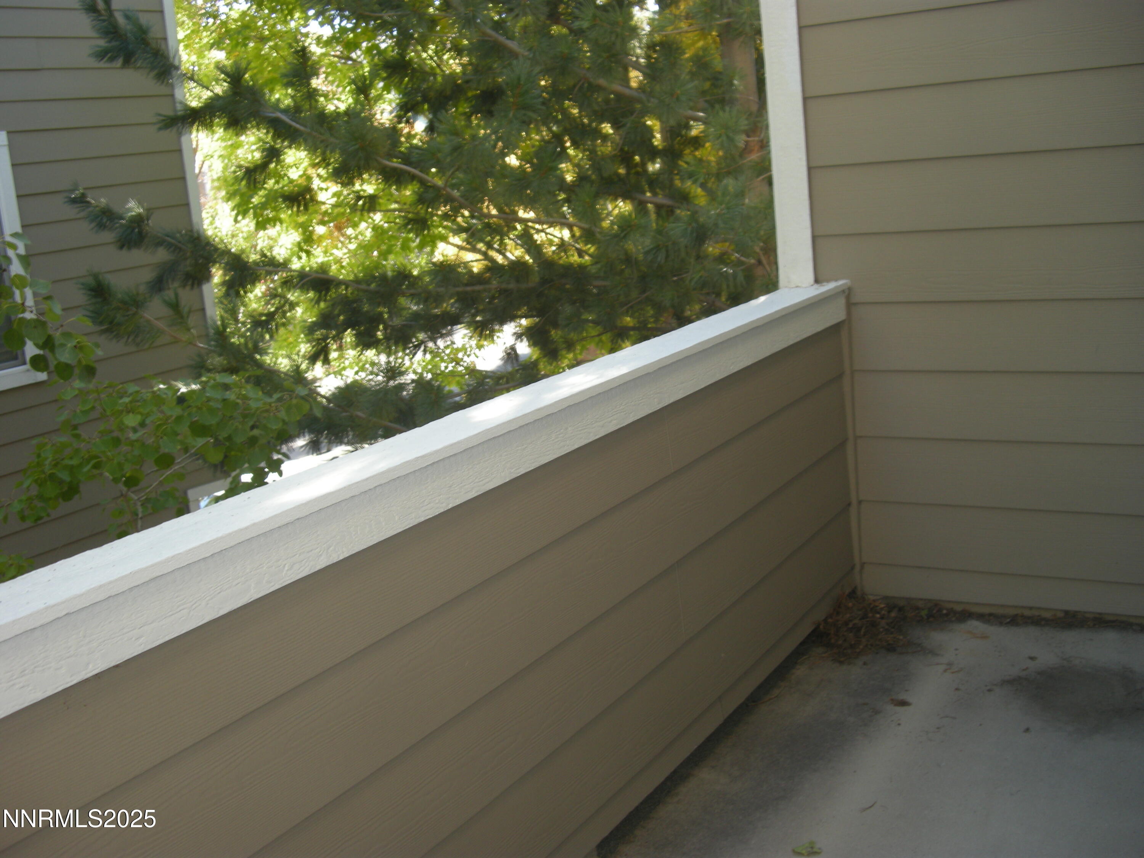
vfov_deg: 38.7
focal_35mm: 37
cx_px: 572
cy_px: 429
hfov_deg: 50.1
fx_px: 1223
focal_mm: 7.9
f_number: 2.8
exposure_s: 1/46.2
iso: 64
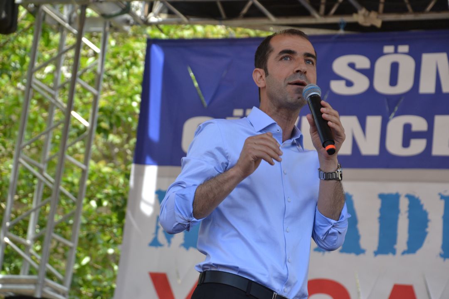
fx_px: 1871
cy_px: 150
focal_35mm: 150
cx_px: 224
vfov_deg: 9.1
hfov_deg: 13.7
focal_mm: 100
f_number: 5.6
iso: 400
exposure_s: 1/320
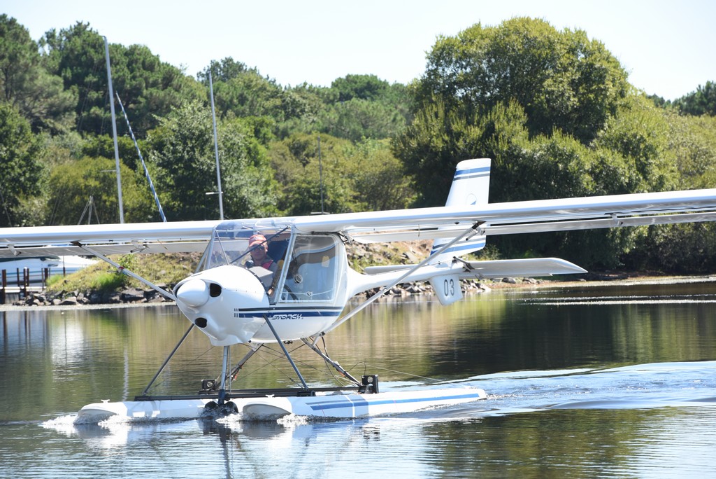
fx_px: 3980
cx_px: 358
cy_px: 240
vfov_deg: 6.9
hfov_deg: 10.3
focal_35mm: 200
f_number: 10
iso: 125
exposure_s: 1/80
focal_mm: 200
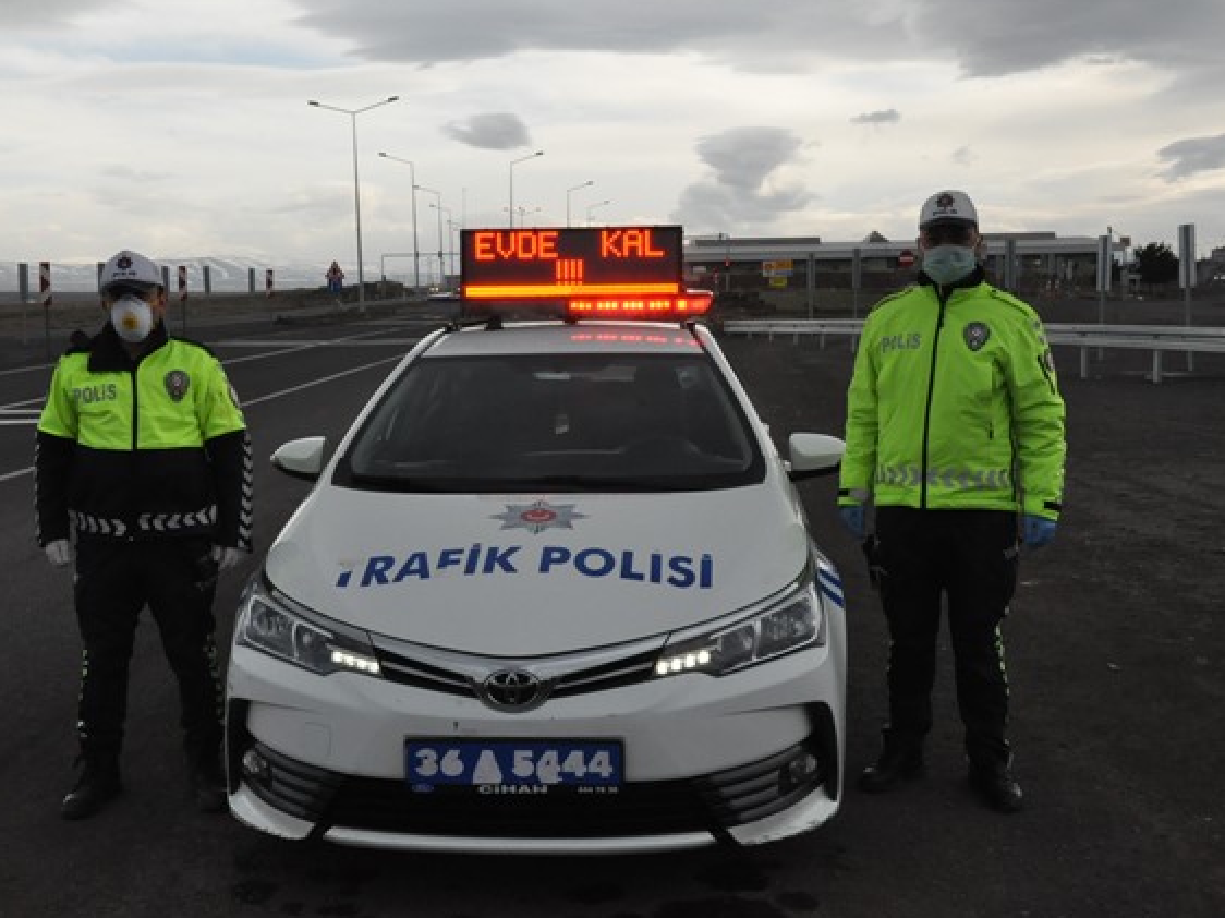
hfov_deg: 46.8
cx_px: 560
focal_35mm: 40
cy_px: 458
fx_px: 1415
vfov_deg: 35.9
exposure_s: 1/320
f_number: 18
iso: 2000
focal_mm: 24
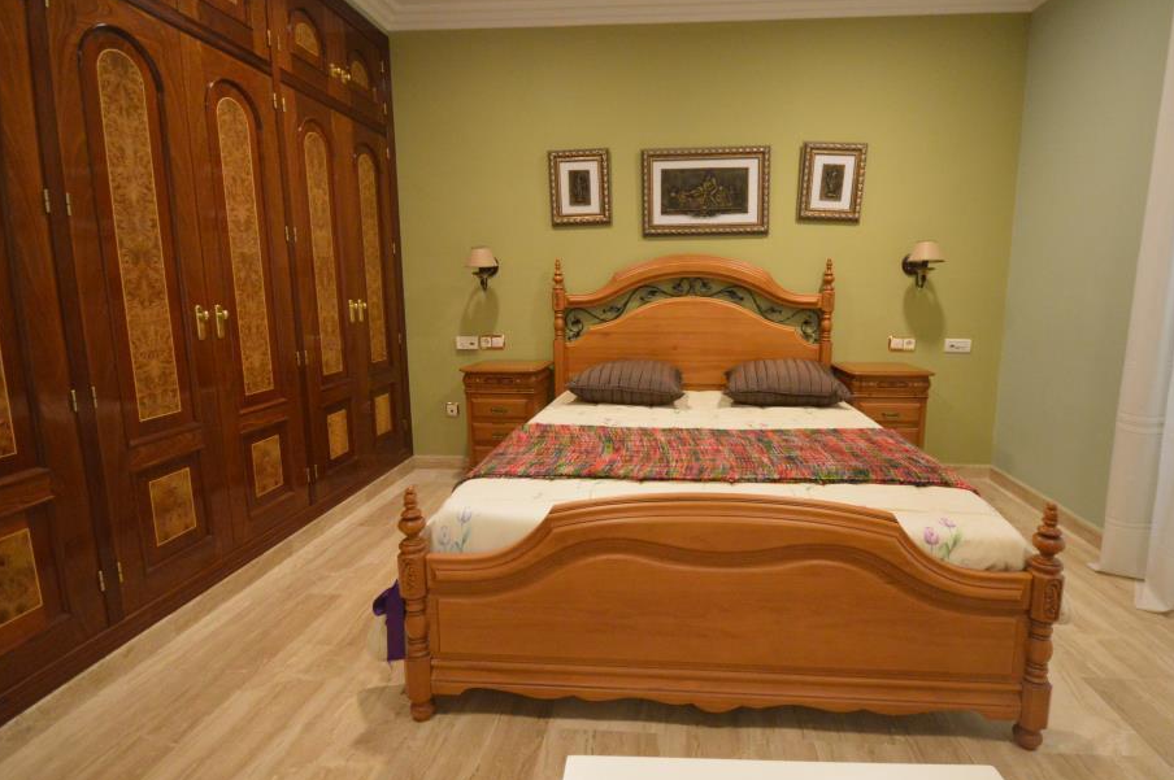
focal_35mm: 17
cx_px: 638
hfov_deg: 93.1
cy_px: 367
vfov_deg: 70.3
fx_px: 554
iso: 3200
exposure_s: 1/60
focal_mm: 10
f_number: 4
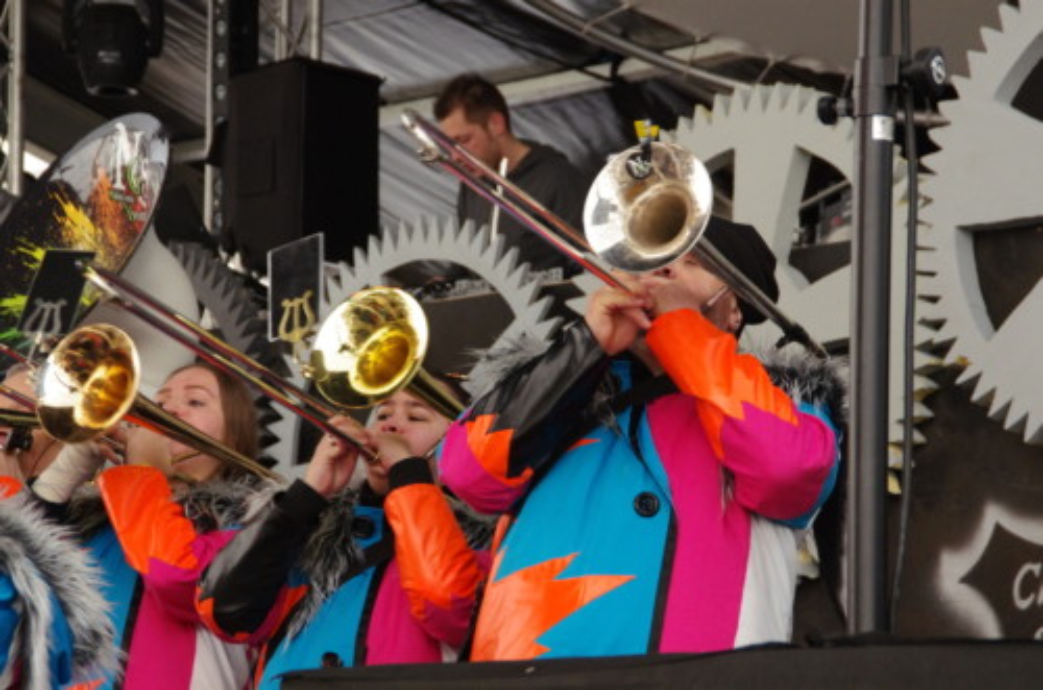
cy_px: 345
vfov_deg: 8.8
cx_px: 522
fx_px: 4466
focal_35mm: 154
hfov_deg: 13.3
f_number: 9
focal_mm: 103
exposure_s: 1/125
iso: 3200
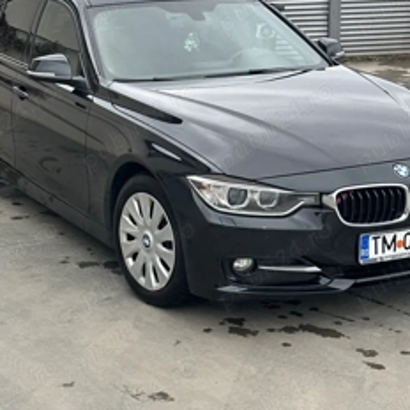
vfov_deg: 23.6
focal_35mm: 73
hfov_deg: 23.6
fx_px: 978
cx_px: 173
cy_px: 148
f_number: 1.78
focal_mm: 6.86
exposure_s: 1/734
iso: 64
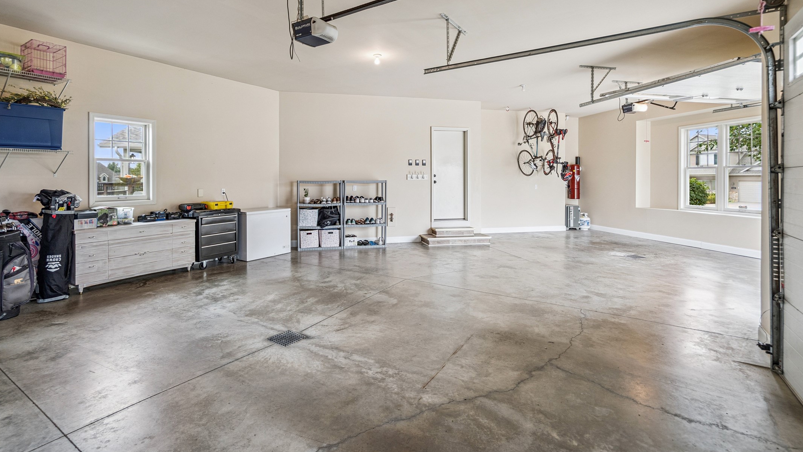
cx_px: 396
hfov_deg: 95.9
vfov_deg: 63.5
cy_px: 188
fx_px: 362
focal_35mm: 17
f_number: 5.6
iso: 500
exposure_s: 1/40
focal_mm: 16
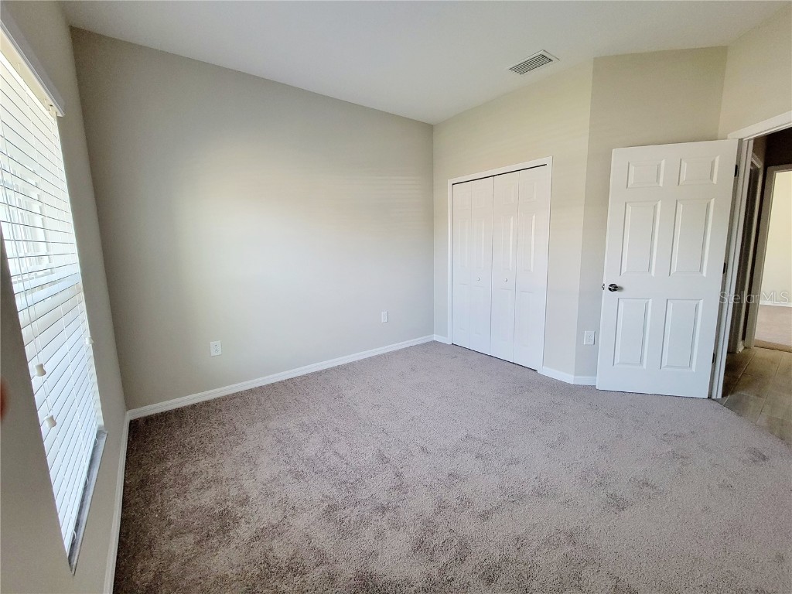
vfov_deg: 89.9
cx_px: 396
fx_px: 297
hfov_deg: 106.2
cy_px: 297
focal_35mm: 13
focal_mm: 2.2
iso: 320
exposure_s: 1/60.2
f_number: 2.2
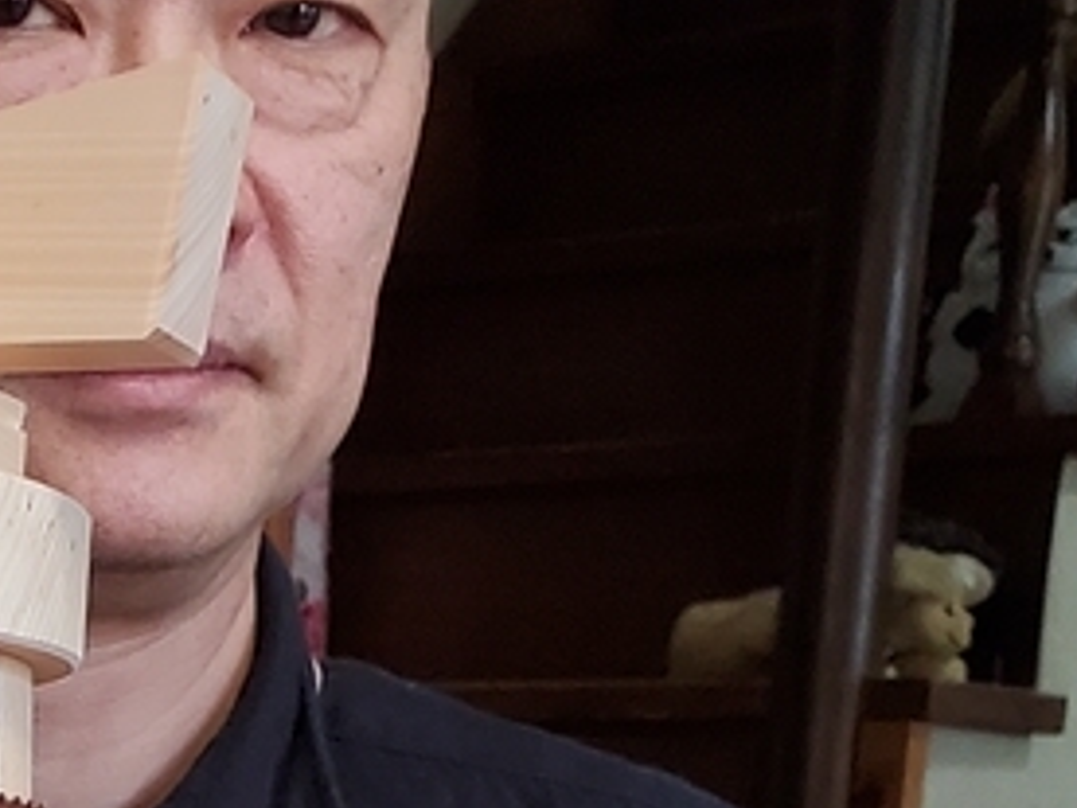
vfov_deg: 11.6
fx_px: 3516
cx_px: -324
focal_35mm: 113
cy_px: 1690
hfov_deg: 16.5
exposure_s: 1/100
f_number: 2.4
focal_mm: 4.3
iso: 320
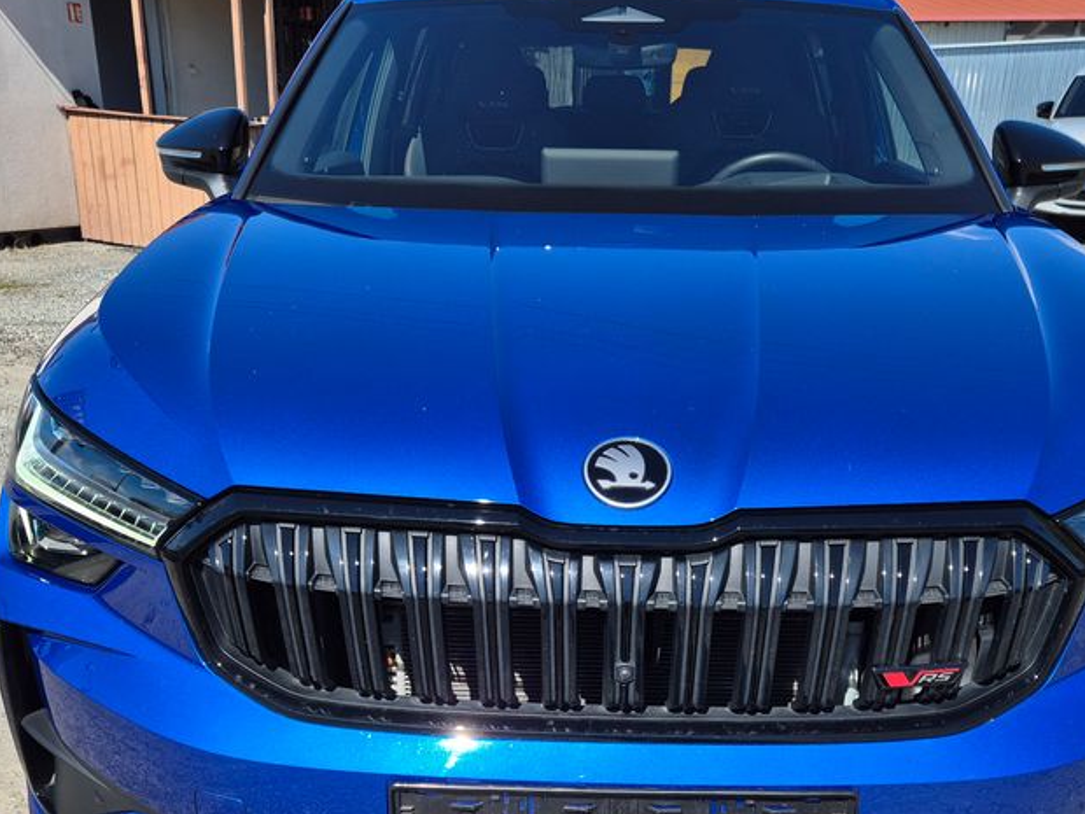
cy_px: 592
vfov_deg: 37.0
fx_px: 1191
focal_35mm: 38
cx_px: 597
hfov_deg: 48.9
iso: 25
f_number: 1.8
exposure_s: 1/1844
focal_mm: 5.4
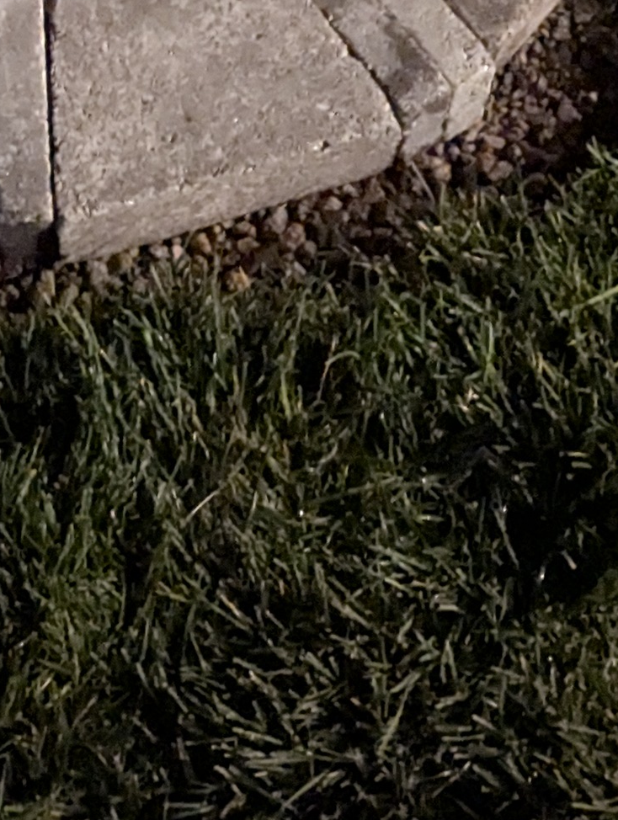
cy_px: -250
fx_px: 1590
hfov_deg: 21.3
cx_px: 23
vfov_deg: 25.0
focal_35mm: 67
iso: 5178
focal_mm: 2.35
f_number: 2.2
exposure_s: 1/14.9
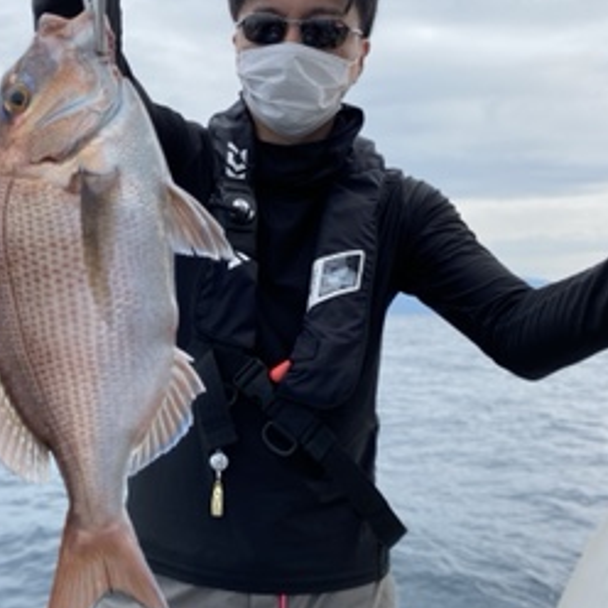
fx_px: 735
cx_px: 250
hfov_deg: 44.7
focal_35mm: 37
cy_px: 346
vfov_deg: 44.8
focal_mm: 4.25
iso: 32
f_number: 1.8
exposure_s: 1/1429
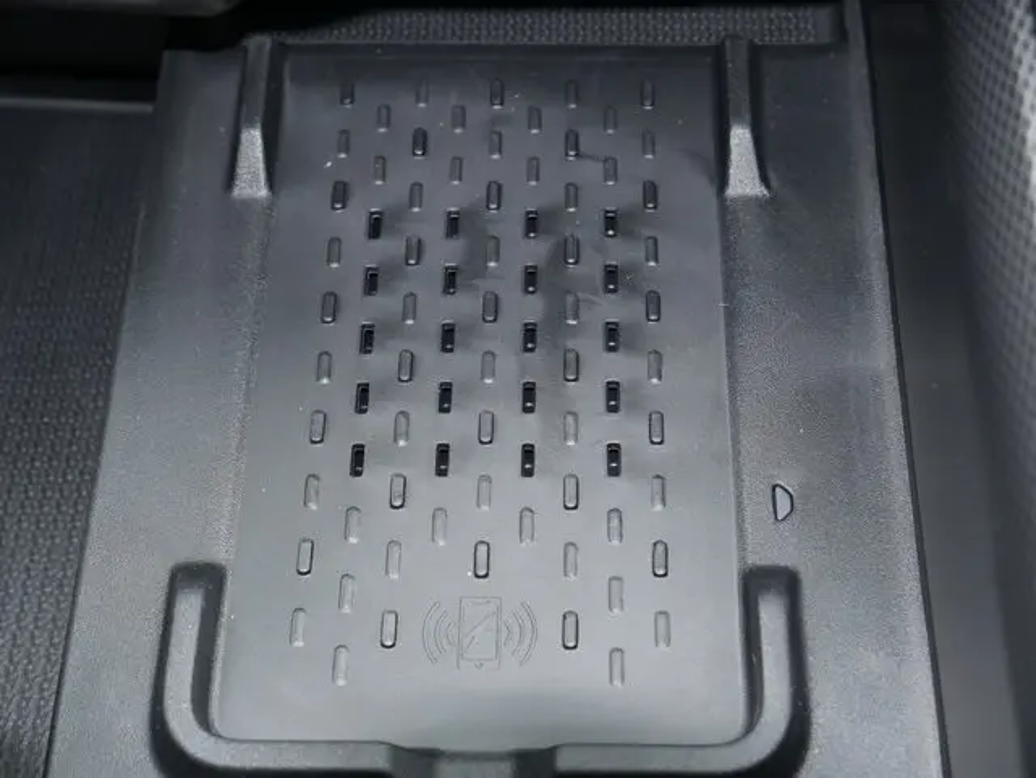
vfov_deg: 27.1
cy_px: 389
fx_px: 1617
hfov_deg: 35.5
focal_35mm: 54
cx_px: 518
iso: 800
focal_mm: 27
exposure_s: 1/60
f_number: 5.3
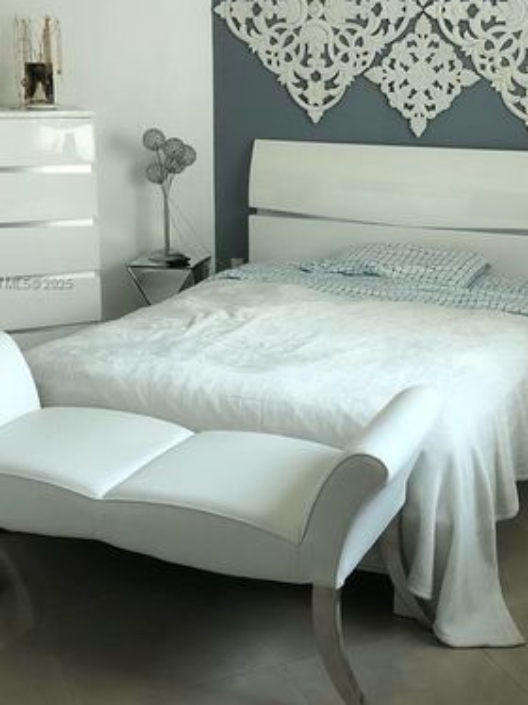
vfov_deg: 38.1
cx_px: 351
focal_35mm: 50
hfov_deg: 28.9
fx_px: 1018
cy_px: 284
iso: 25
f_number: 1.8
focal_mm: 3.99
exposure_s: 1/40
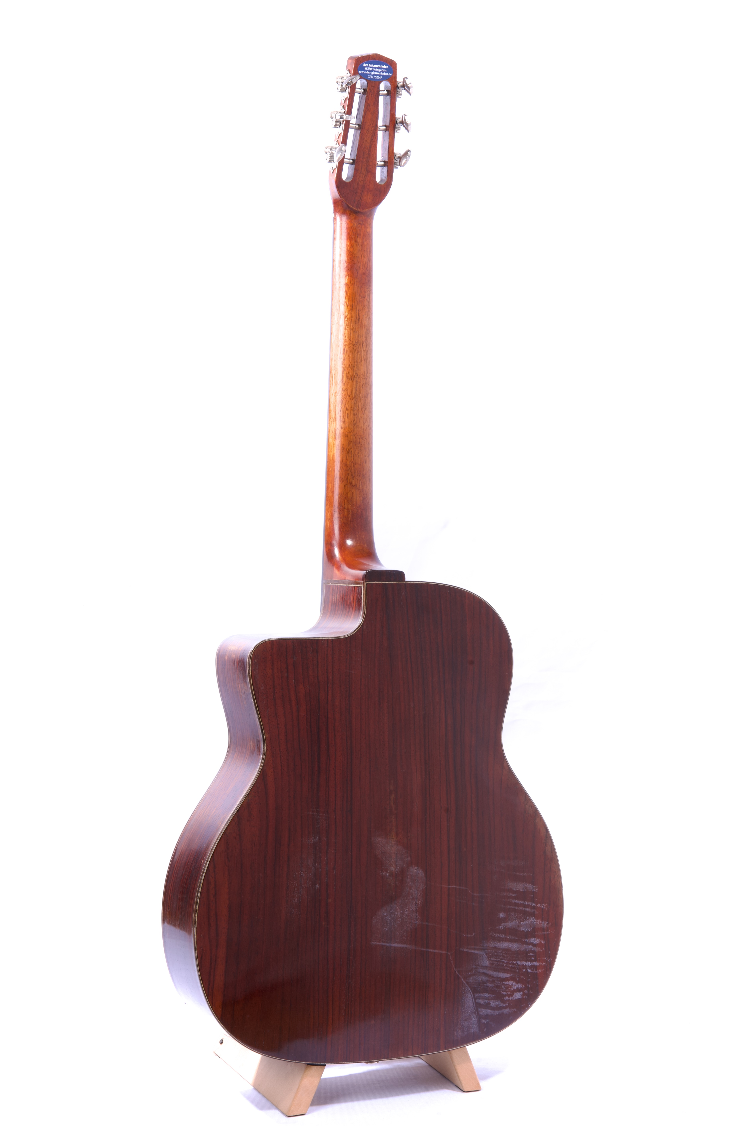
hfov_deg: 21.2
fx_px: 2002
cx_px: 376
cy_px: 563
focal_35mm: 64
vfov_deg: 31.4
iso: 100
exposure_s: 1/50
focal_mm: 64
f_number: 20
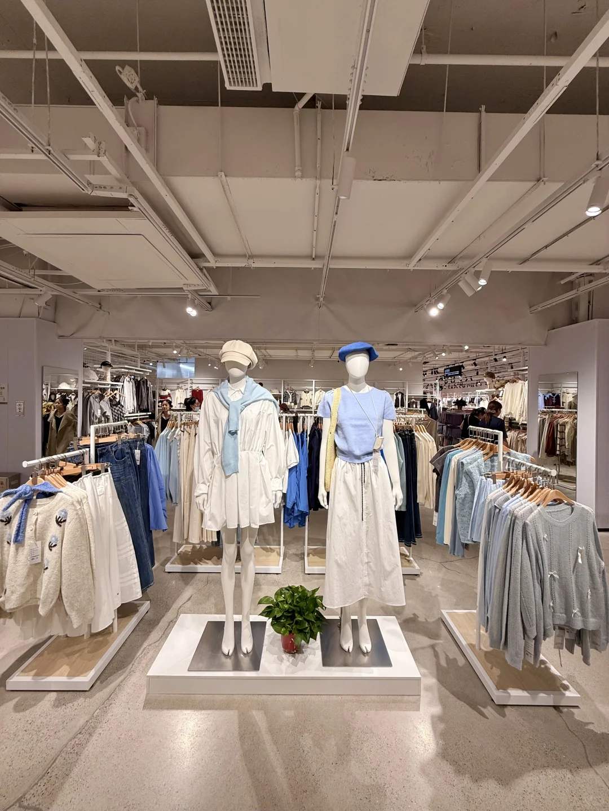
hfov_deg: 85.7
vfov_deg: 102.1
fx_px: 328
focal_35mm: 14
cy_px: 406
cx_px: 304
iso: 50
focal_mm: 2.22
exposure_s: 1/192
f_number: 2.2
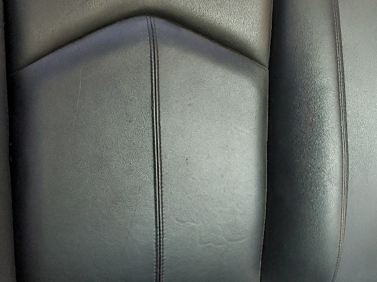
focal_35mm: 57
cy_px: 138
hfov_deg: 32.8
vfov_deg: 25.6
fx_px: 621
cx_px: 303
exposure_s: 1/60.2
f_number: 1.5
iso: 169
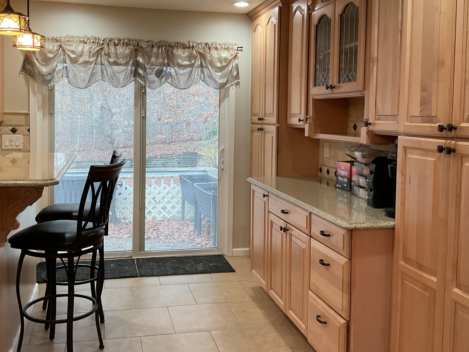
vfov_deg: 38.5
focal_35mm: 37
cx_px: 216
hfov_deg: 50.1
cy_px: 141
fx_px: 501
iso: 64
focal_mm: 3
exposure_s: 1/60
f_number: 1.8
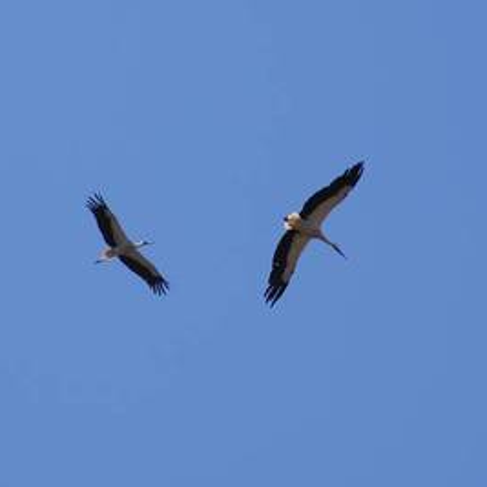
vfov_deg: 2.6
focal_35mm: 669
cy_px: 173
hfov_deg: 2.6
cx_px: 239
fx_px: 10648
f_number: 5.6
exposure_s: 1/640
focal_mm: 200
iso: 100
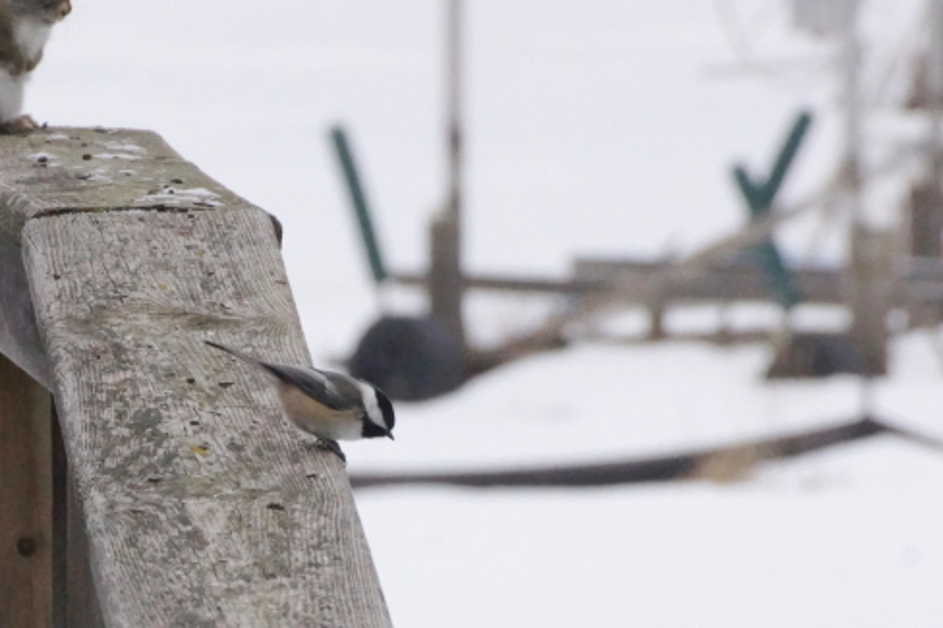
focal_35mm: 768
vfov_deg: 1.8
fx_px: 20109
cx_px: 256
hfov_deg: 2.7
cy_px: 495
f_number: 14
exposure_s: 1/200
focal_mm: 250
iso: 3200
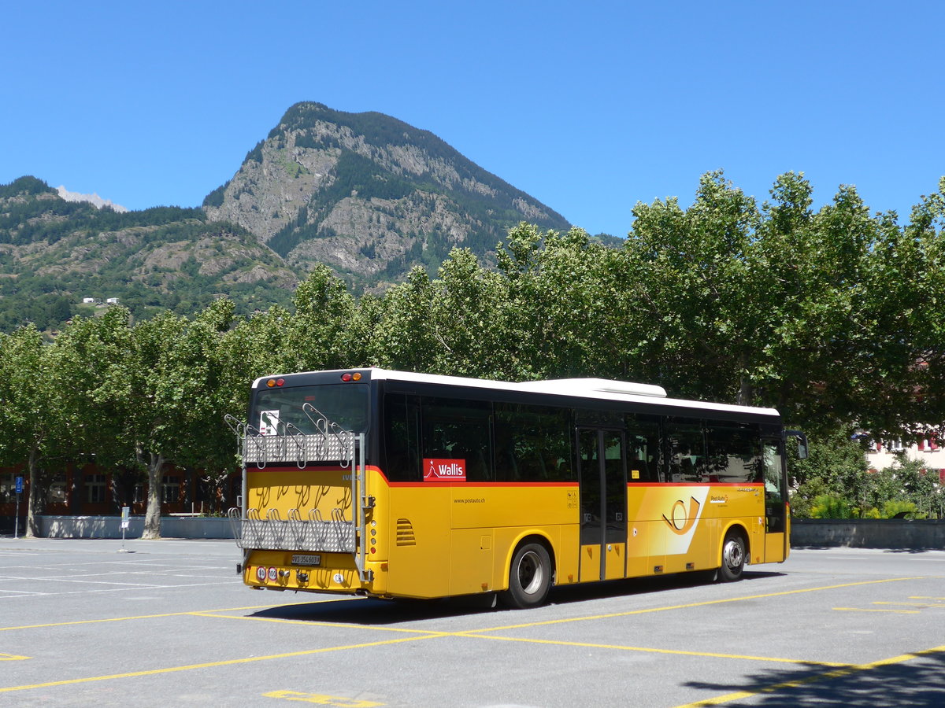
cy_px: 354
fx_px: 1338
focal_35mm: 49
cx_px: 472
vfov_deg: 29.7
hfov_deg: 38.9
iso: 80
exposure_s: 1/800
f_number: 3.2
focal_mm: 10.1
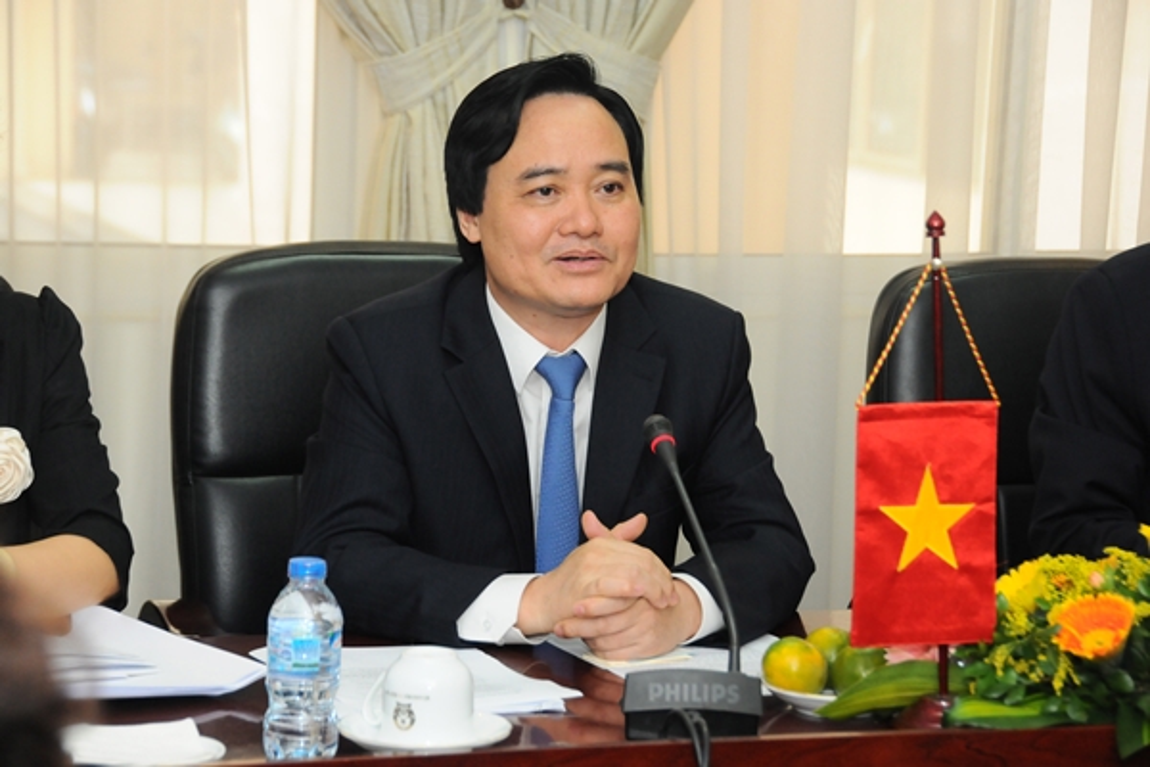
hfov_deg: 19.5
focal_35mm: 105
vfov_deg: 13.0
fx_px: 3354
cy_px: 384
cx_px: 575
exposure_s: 1/80
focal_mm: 70
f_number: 6.3
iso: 1000
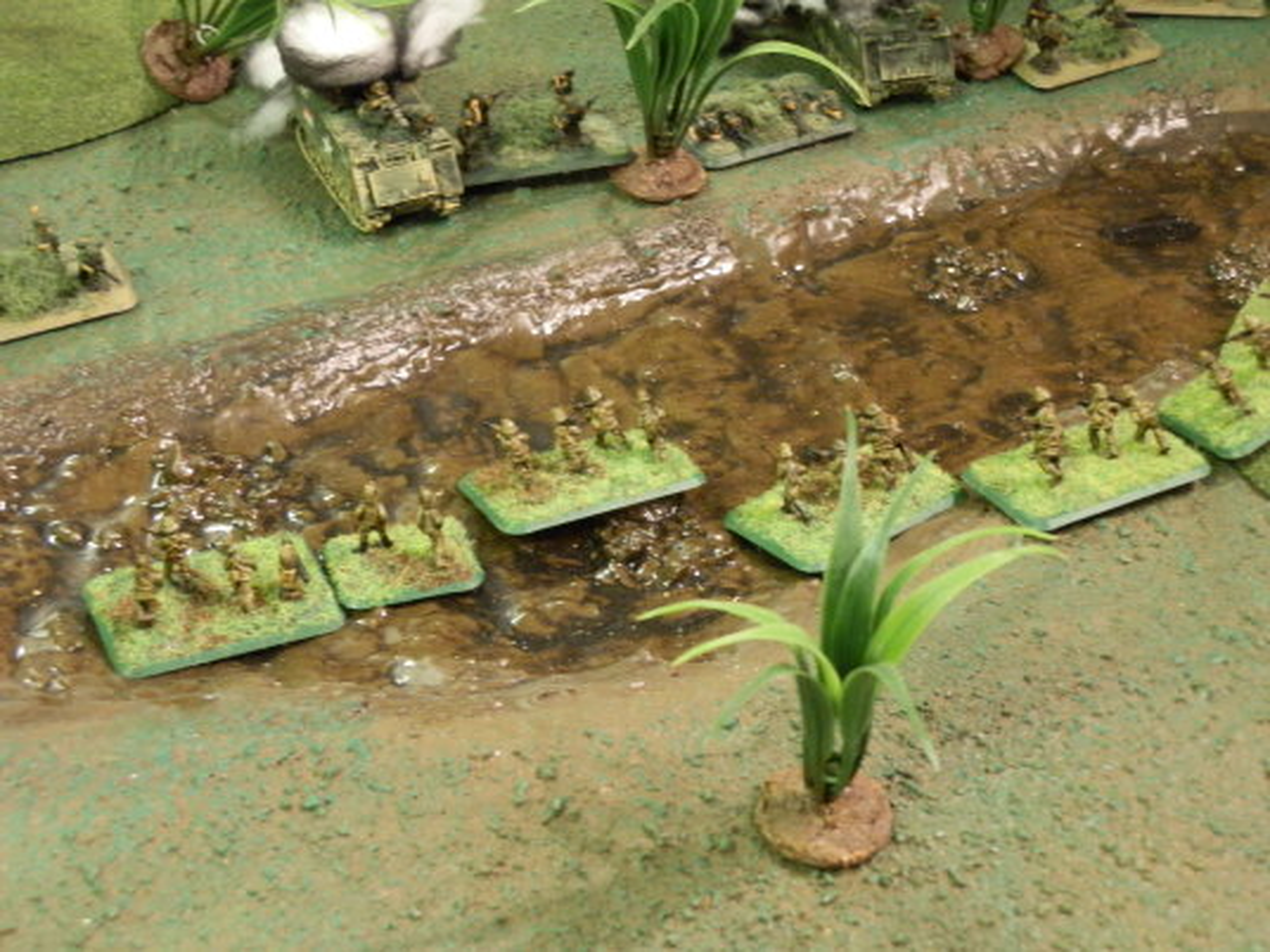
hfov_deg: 31.7
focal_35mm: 61
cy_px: 476
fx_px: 2238
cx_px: 635
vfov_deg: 24.0
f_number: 3.7
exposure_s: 1/8
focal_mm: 10.99
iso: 400
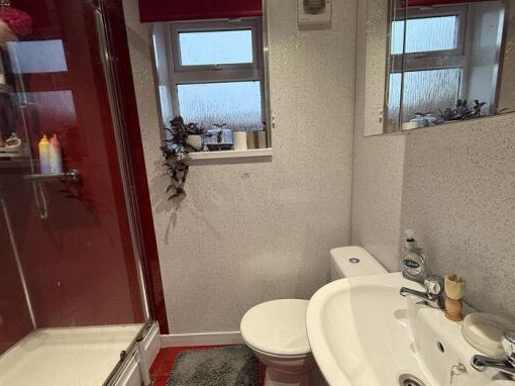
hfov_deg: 94.5
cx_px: 266
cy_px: 198
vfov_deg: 78.0
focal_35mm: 16
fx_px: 238
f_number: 2.2
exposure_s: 1/50
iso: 200
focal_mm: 2.22
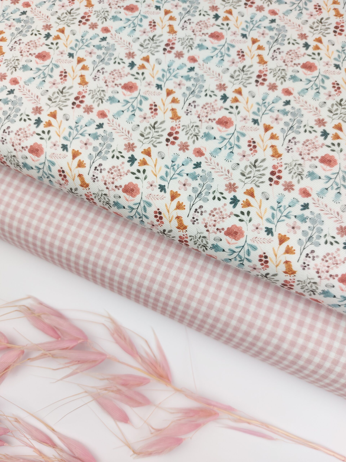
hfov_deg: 56.8
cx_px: 173
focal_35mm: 24
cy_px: 231
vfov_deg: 71.6
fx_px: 320
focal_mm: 5.23
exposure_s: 1/100
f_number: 1.8
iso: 50
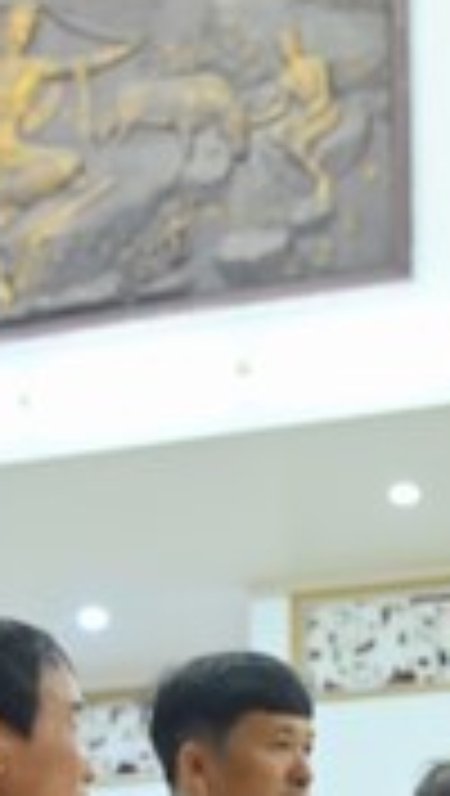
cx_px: 468
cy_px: 515
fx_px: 2516
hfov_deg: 10.1
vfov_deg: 18.0
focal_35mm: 119
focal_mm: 31
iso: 2500
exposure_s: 1/80
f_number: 4
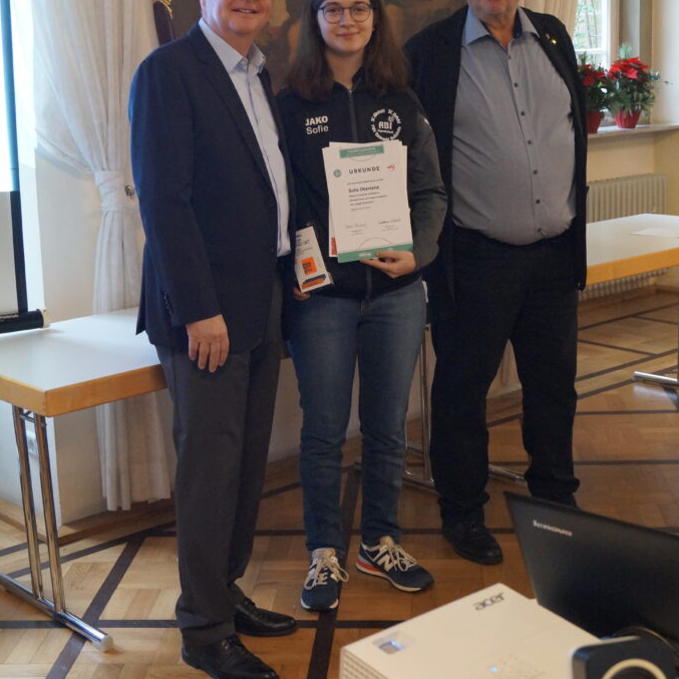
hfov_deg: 31.6
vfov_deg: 31.6
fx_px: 1198
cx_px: 338
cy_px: 292
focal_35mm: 54
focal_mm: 28
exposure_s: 1/80
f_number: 4.5
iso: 3200
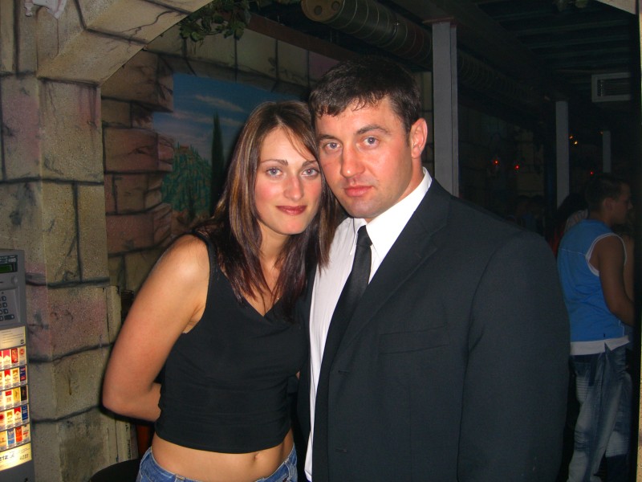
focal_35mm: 38
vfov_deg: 37.7
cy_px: 241
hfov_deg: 49.0
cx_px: 321
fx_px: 705
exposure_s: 1/60
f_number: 2.8
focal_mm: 7.9
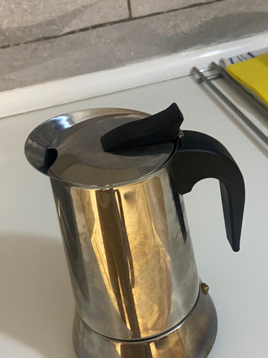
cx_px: 172
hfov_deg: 35.7
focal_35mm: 40
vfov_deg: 46.1
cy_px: 236
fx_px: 413
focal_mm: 4.25
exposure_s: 1/50
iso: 320
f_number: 1.8
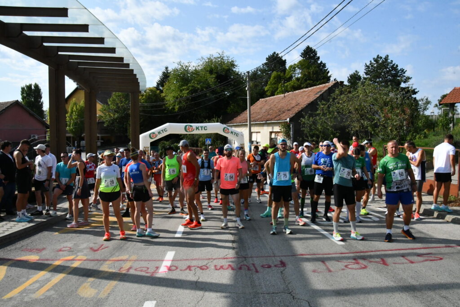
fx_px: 345
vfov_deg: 47.9
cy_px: 154
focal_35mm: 27
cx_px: 230
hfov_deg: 67.4
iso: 3200
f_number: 20
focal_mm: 18
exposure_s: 1/1600
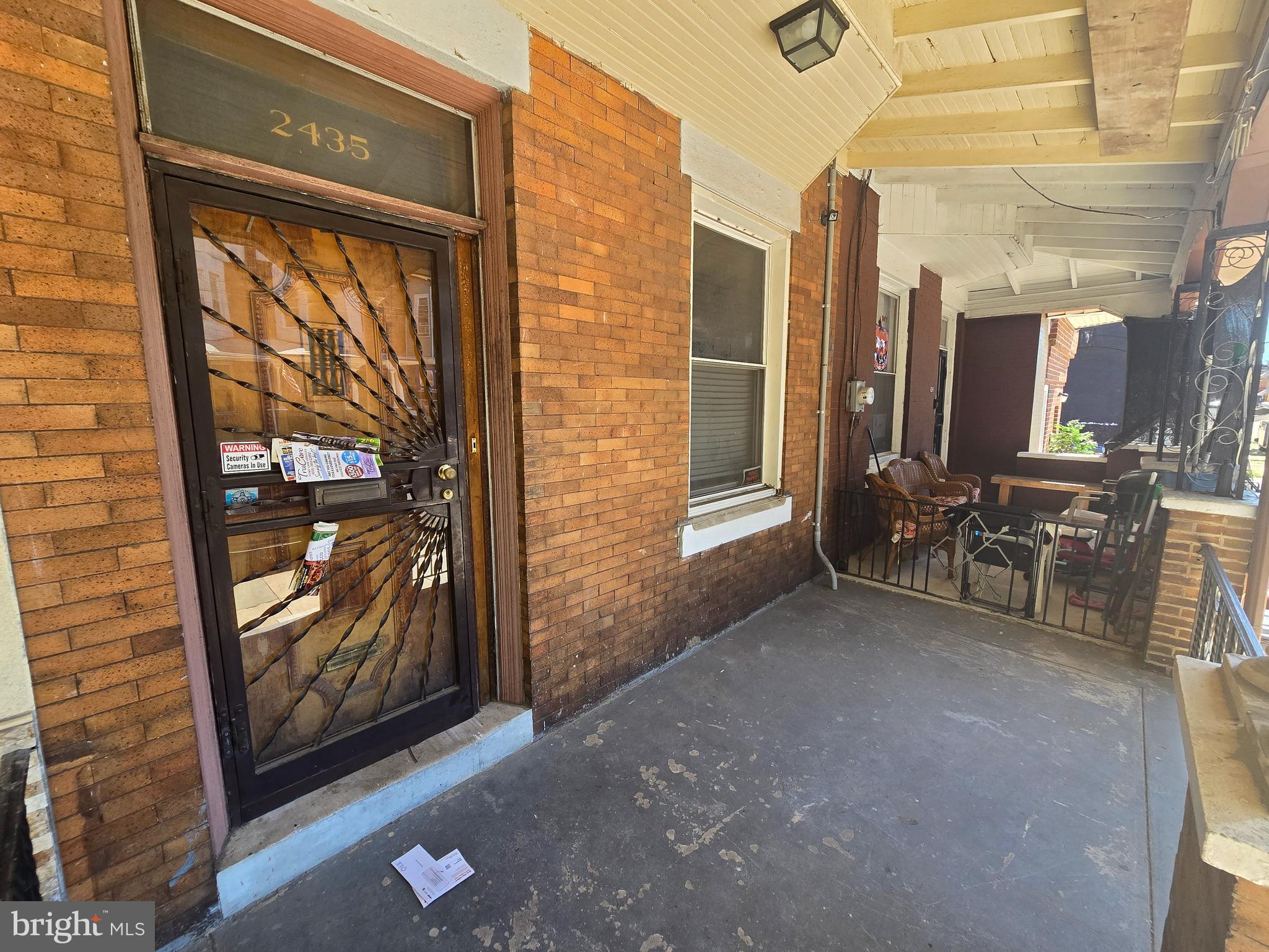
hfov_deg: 106.2
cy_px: 476
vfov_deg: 89.9
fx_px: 477
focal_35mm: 13
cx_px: 634
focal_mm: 2.2
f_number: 2.2
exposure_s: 1/359
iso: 125
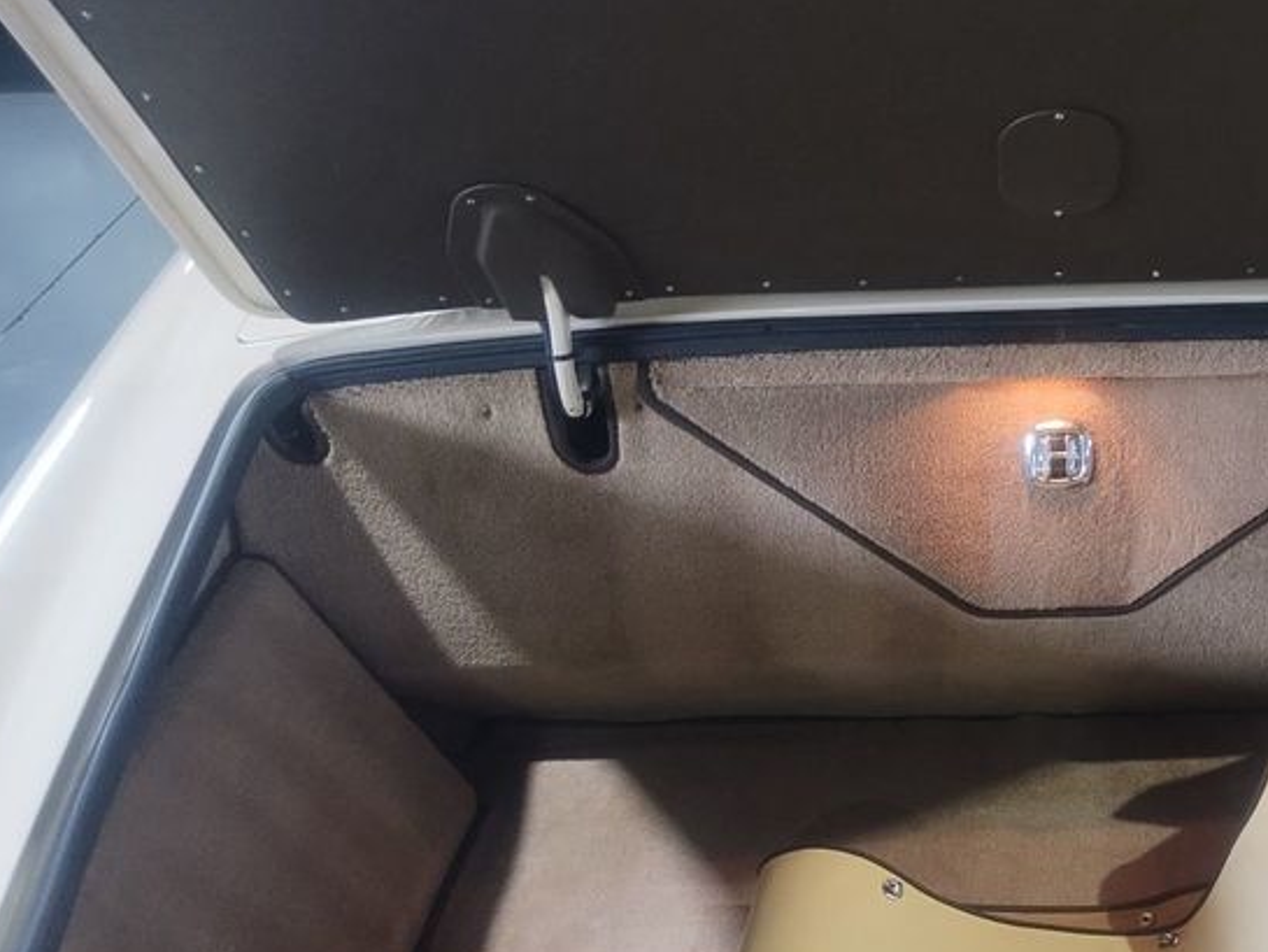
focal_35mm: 47
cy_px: 759
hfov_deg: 38.6
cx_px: 1054
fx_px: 1722
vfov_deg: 30.2
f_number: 1.7
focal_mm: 4.71
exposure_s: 1/60
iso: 135
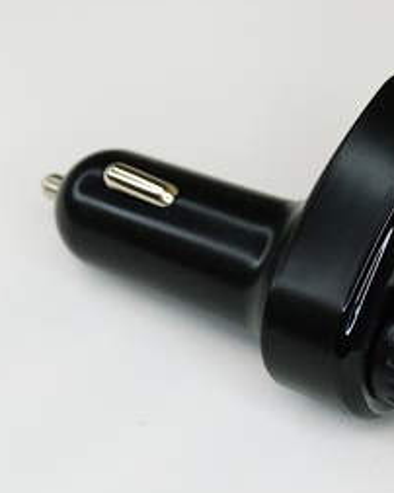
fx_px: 2599
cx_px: 358
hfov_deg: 8.6
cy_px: 276
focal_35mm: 178
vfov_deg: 10.8
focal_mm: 55
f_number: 5.6
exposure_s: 1/160
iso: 1600
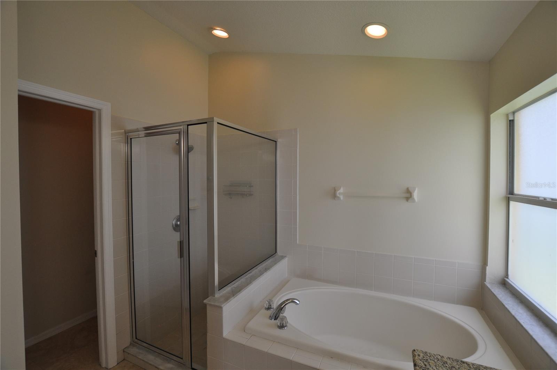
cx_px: 278
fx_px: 232
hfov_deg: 100.5
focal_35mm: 15
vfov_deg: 77.2
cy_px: 185
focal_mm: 10
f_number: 5
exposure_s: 1/100
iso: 400
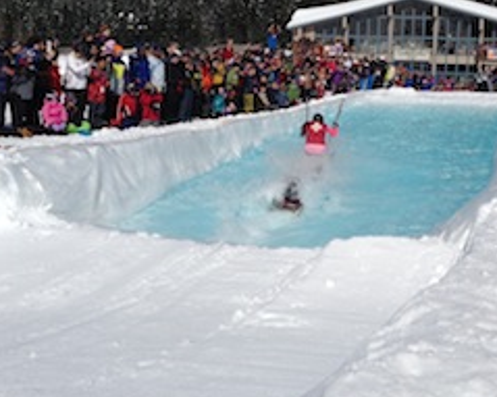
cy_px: 137
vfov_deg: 27.9
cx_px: 339
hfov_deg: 34.4
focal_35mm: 54
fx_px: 794
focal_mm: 4.13
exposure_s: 1/4525
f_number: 2.4
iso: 50
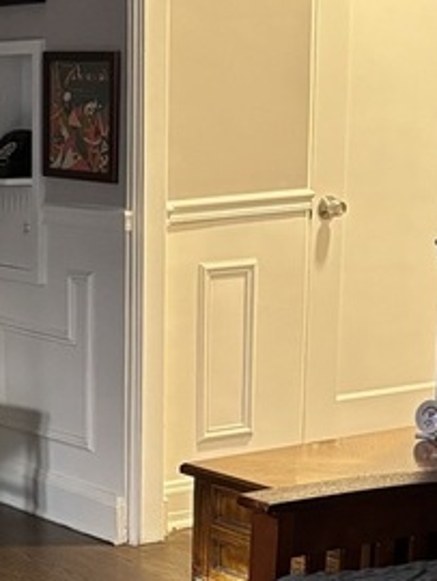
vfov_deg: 18.6
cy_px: 506
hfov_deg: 13.6
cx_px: -166
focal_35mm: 104
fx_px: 1748
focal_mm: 5.96
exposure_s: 1/60
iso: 500
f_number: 1.6
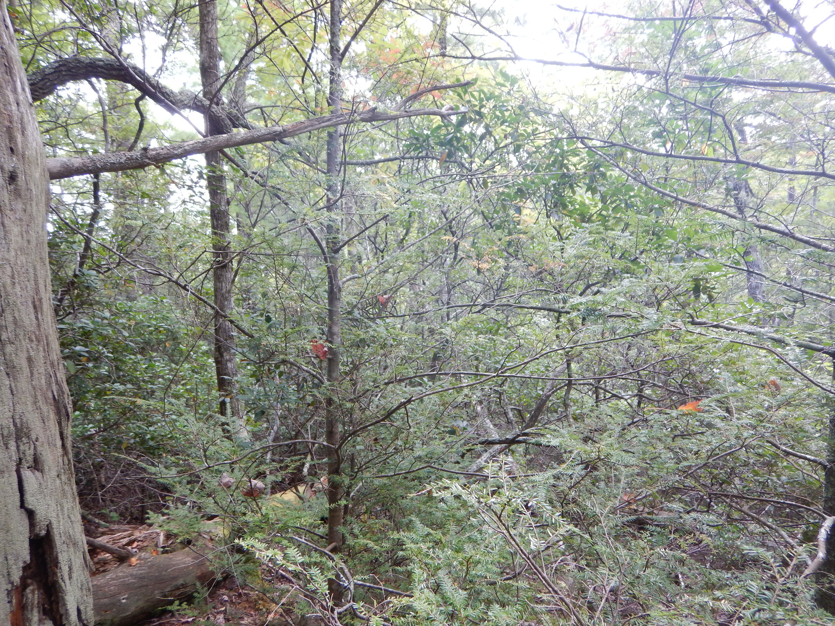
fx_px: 579
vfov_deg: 56.8
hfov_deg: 71.6
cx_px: 418
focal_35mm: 24
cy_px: 313
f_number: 2.8
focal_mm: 4.3
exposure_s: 1/50
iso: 125
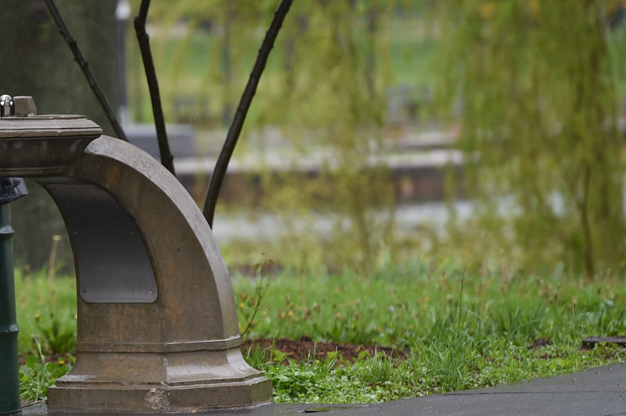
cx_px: 24
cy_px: 65
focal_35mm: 368
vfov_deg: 3.7
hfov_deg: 5.6
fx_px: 6392
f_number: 5
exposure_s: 1/640
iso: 360
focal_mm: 180
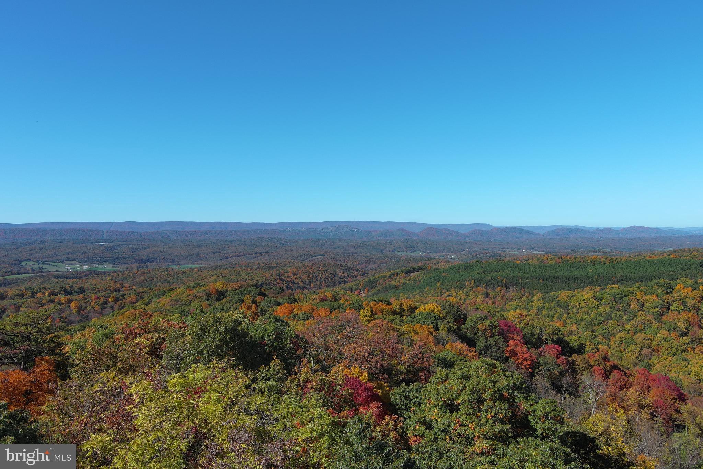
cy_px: 234
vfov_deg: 45.0
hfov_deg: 63.7
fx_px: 566
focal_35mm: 29
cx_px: 352
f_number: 2.8
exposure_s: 1/1337
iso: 100
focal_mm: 10.57
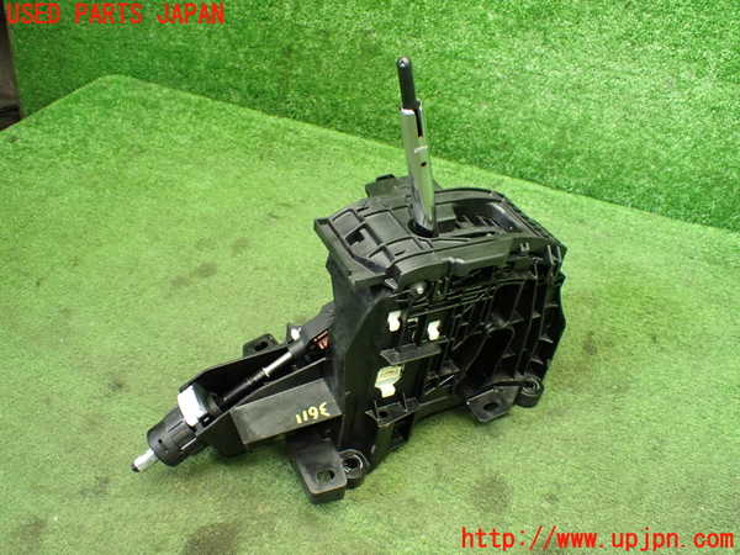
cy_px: 278
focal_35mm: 30
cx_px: 370
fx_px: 641
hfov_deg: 60.0
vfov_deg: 46.8
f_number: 2.3
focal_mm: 5.4
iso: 800
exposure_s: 1/60
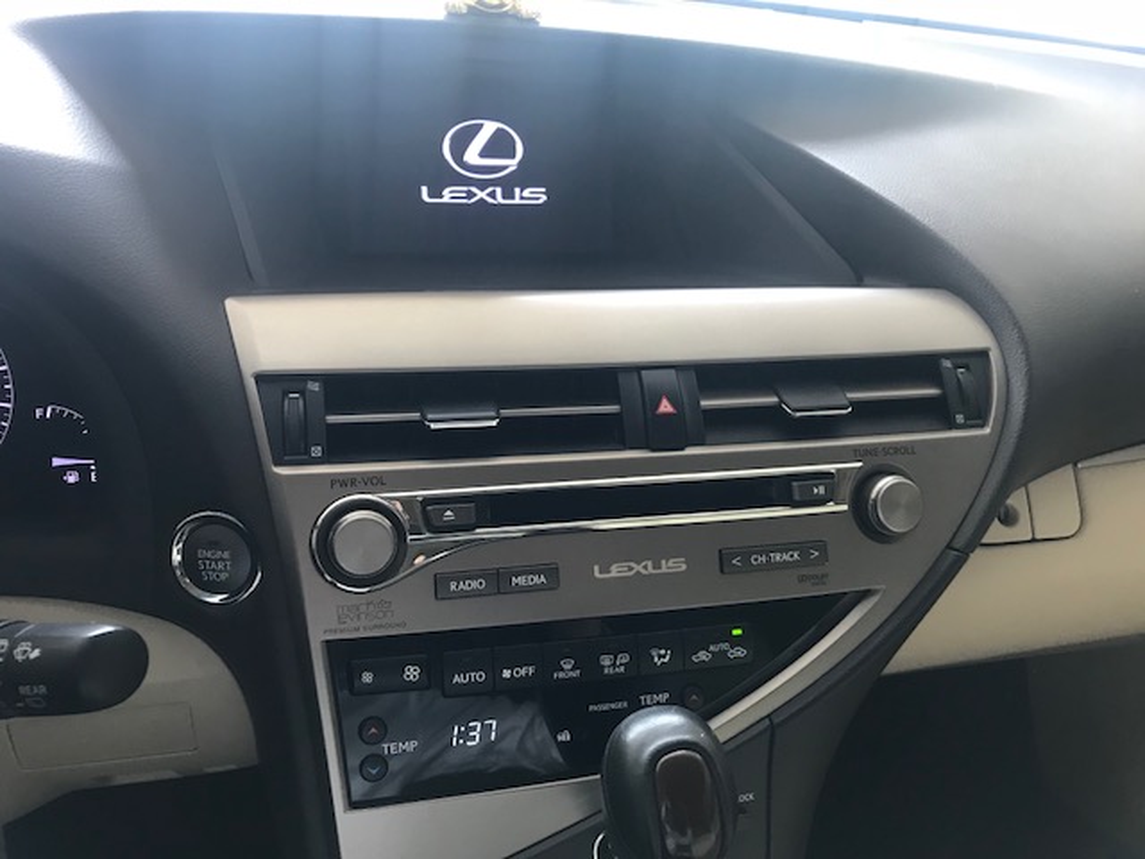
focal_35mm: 28
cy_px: 430
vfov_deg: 49.7
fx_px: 926
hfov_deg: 63.4
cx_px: 572
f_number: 1.8
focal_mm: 3.99
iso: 40
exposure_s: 1/33
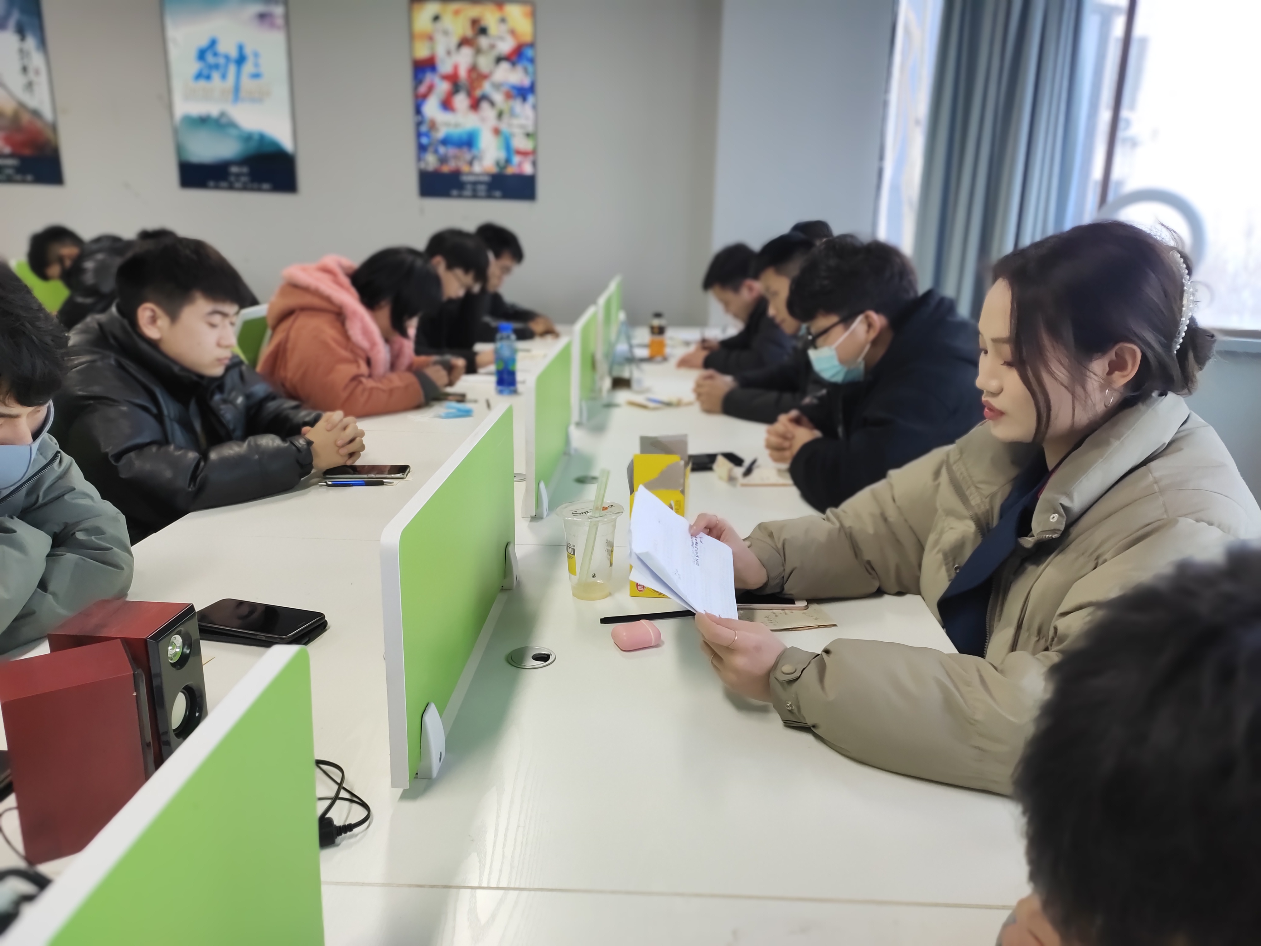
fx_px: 838
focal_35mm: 23
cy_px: 473
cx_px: 630
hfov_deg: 73.9
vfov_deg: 58.9
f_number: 4
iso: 768
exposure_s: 1/100
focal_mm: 4.74
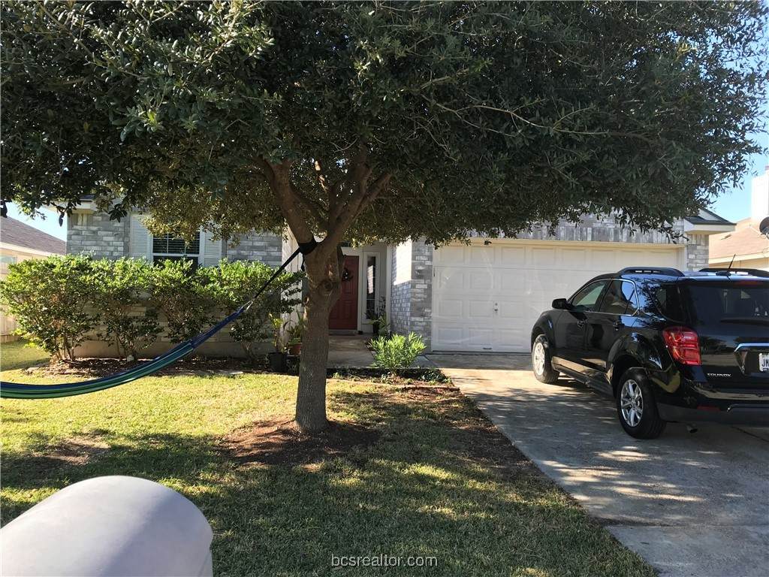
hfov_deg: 63.4
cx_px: 384
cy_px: 288
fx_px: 622
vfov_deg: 49.7
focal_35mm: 28
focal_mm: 3.99
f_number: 1.8
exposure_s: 1/414
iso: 20
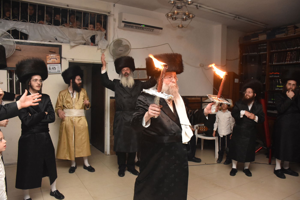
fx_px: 225
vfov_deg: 47.9
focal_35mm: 27
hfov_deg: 67.4
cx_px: 150
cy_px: 100
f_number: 5.6
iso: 2500
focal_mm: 18
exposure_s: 1/60
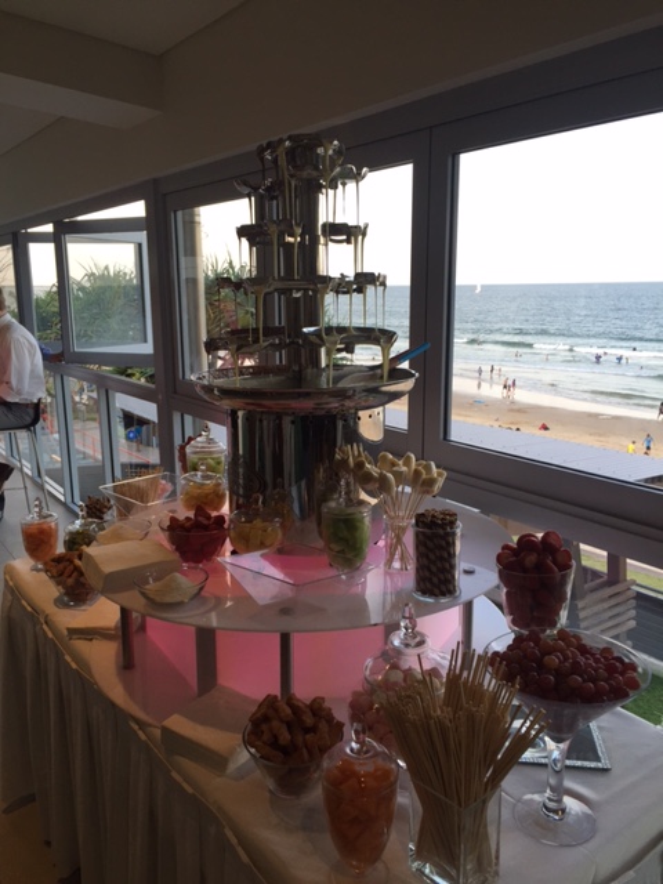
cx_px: 332
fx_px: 741
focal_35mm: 29
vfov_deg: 61.7
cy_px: 442
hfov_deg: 48.2
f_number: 2.2
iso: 40
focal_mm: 4.15
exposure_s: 1/120
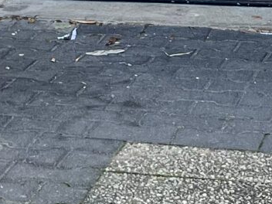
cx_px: 92
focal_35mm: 189
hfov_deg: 10.5
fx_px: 1485
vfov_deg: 7.2
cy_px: -356
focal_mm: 5.7
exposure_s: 1/121
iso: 40
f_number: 1.5
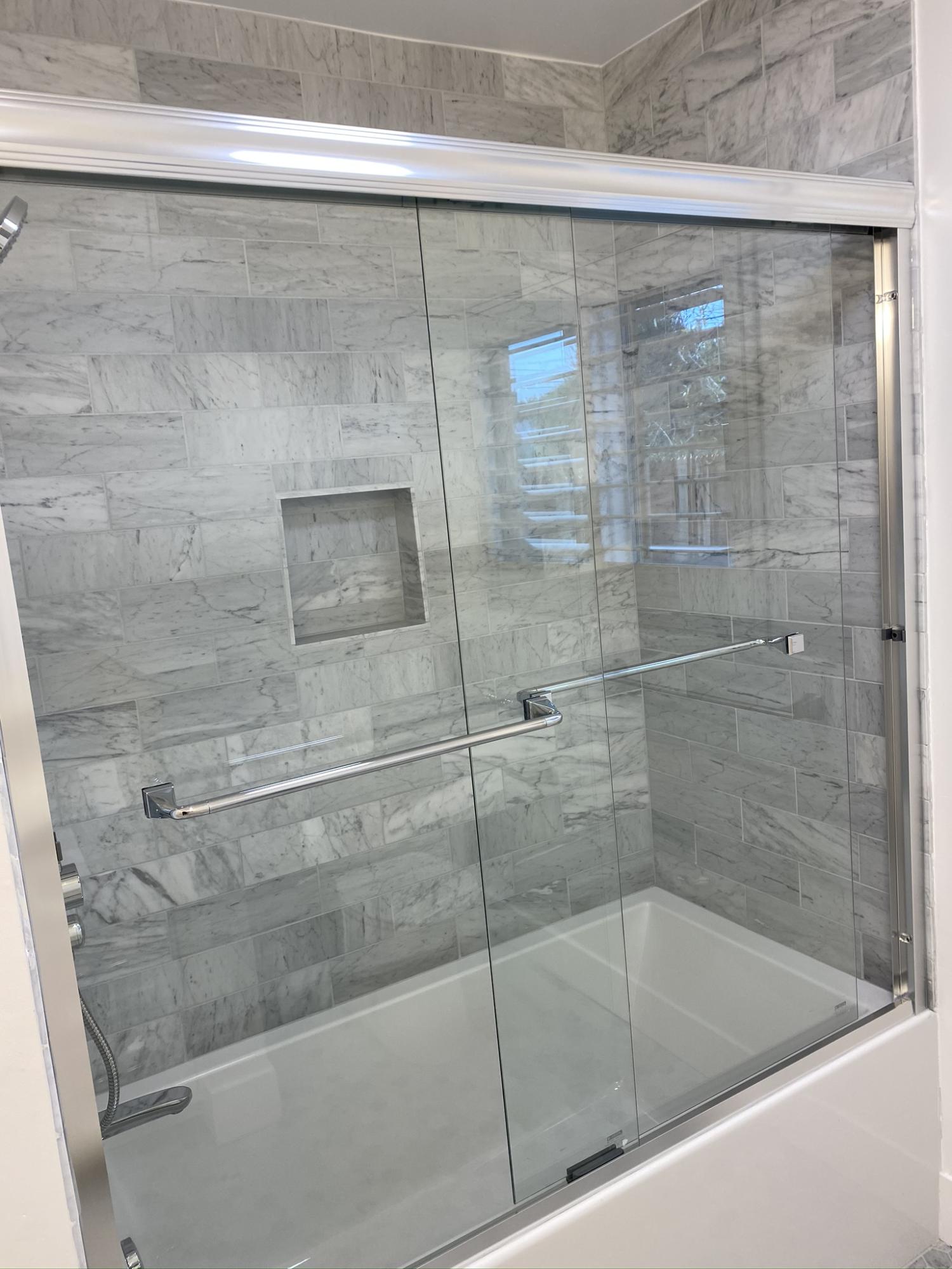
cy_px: 634
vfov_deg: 67.3
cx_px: 476
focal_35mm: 26
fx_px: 953
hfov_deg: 53.1
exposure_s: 1/120
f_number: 1.8
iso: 50
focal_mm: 4.25
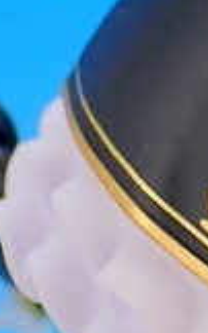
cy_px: 243
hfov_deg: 3.1
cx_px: 461
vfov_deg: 5.1
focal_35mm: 415
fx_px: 3771
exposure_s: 1/25
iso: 100
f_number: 3.6
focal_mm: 11.09
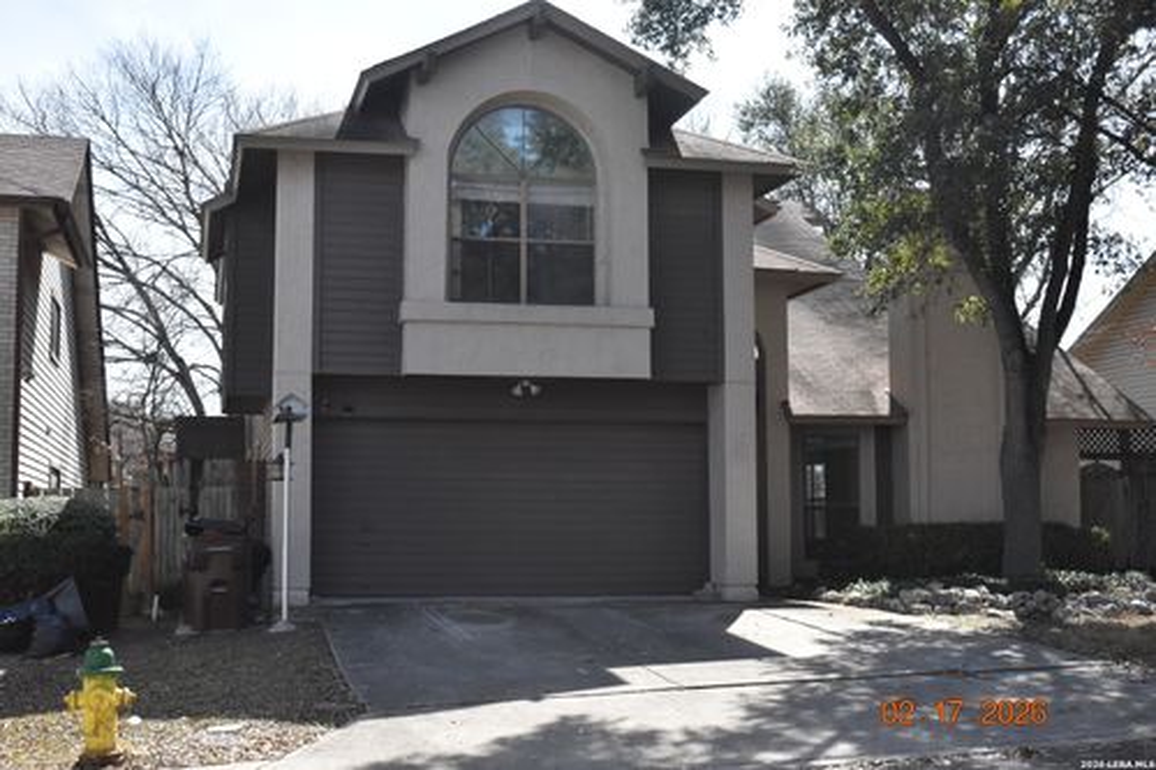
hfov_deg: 38.9
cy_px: 385
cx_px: 578
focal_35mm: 51
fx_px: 1637
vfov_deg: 26.5
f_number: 6.3
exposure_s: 1/4000
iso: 1600
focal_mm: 34
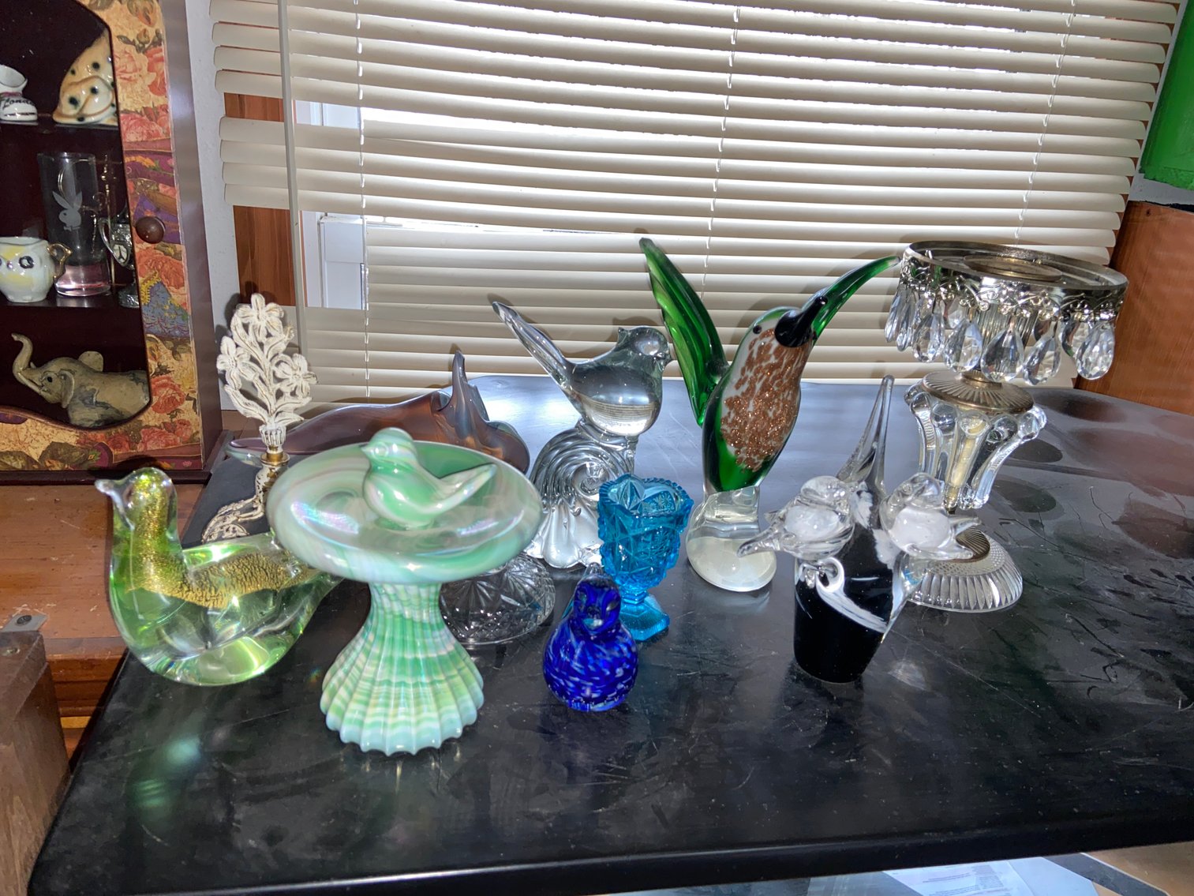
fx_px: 897
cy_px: 448
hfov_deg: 67.3
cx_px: 597
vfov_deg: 53.1
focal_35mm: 26
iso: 40
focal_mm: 4.25
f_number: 1.8
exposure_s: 1/36
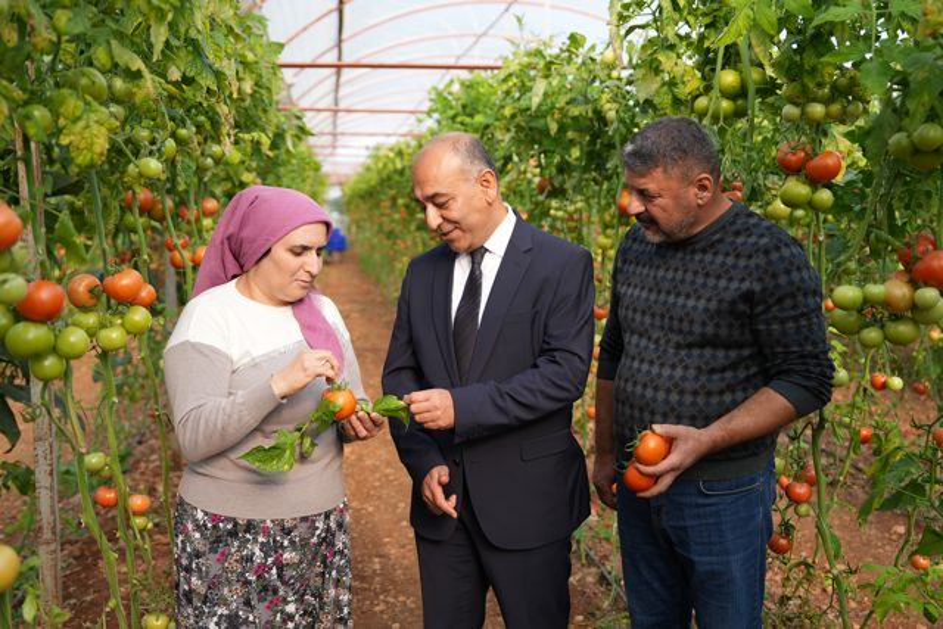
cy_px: 314
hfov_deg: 49.5
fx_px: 1022
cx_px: 472
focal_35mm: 39
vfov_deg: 34.2
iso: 80
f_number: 2.8
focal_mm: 39
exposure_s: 1/320
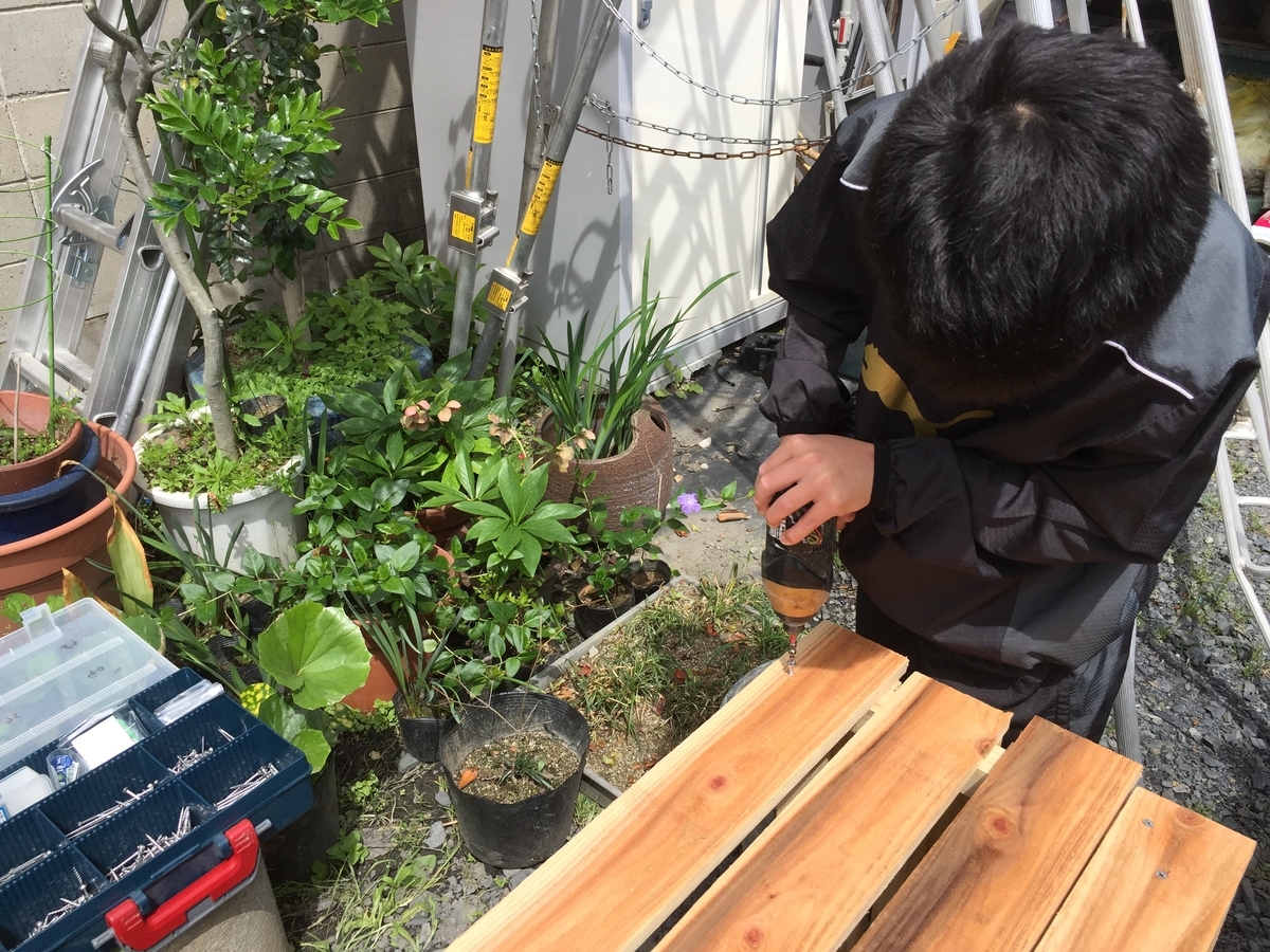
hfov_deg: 61.7
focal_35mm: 29
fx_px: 1064
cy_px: 476
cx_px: 635
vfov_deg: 48.2
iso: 32
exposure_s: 1/1276
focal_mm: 4.15
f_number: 2.2
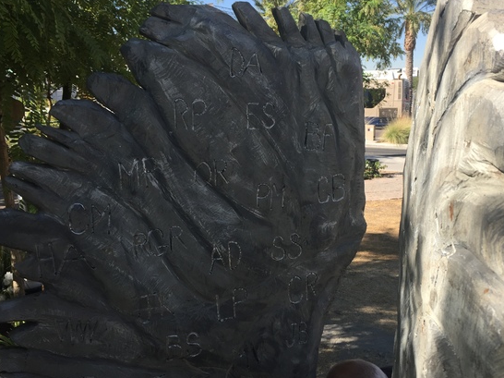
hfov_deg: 53.9
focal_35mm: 34
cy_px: 182
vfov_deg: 41.8
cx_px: 276
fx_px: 495
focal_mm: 4.15
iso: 32
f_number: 2.2
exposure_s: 1/1041
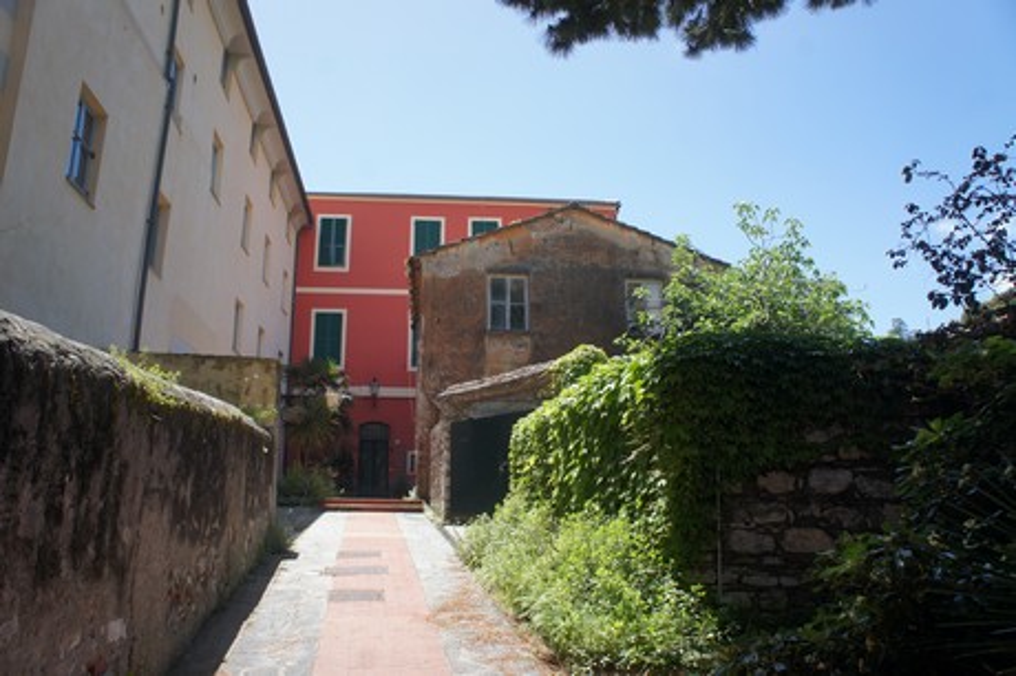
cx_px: 508
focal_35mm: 27
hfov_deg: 67.4
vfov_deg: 47.9
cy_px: 338
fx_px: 761
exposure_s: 1/250
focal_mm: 18
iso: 200
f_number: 7.1
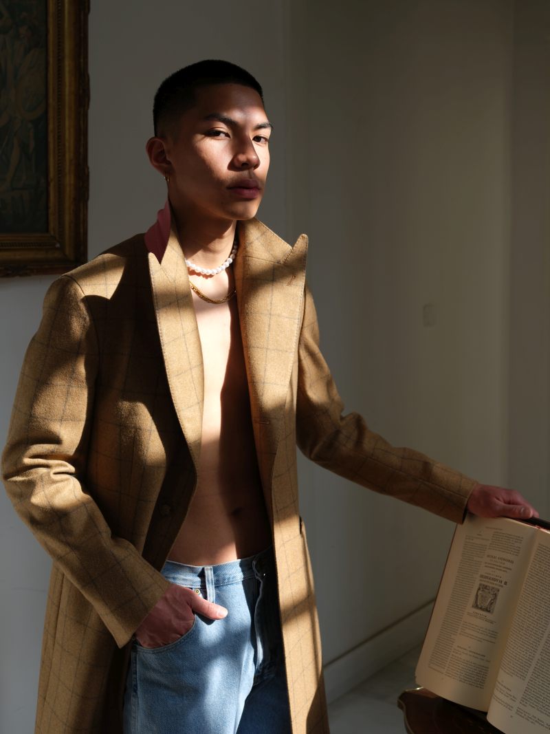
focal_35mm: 50
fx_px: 1059
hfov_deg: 29.1
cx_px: 275
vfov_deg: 38.2
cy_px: 367
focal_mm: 63
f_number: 7.1
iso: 400
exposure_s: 1/200
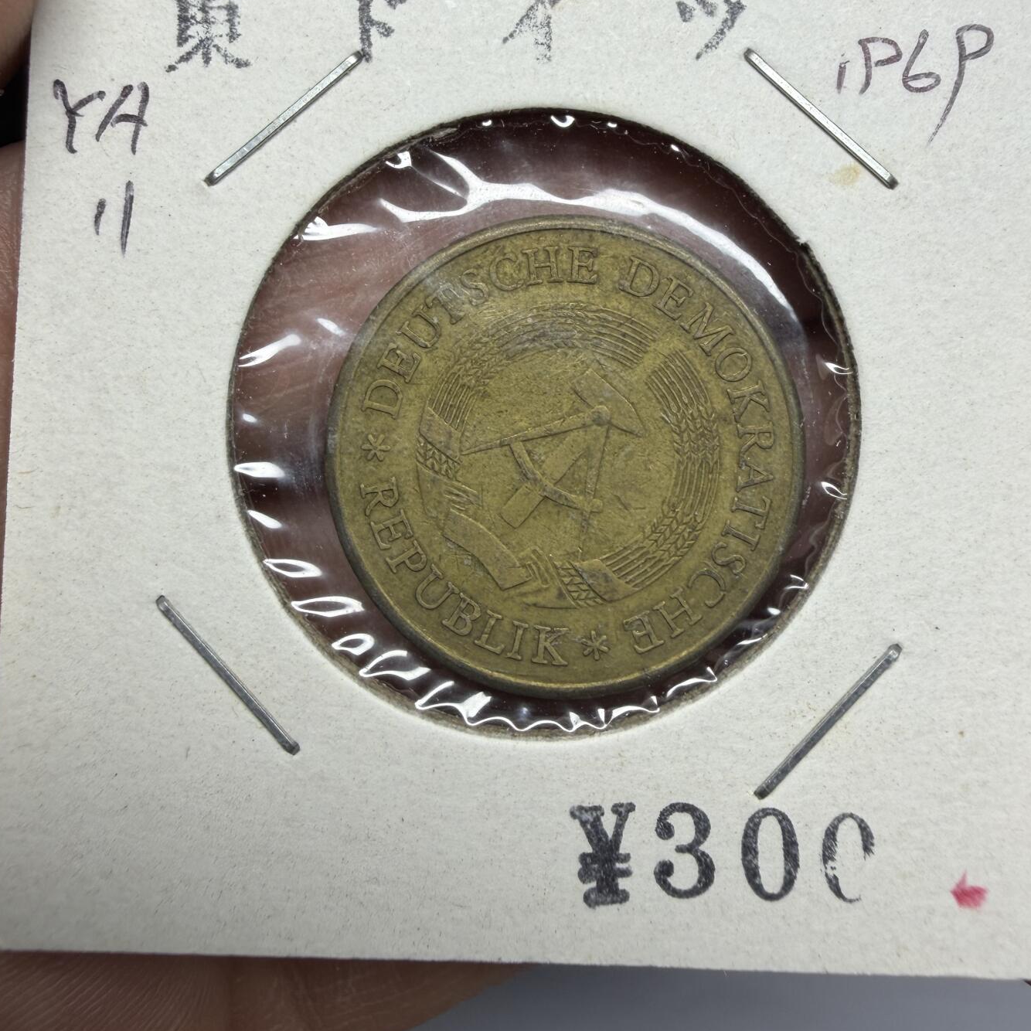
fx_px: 1045
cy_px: 448
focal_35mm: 31
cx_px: 516
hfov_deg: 52.5
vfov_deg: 52.4
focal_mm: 2.22
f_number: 2.2
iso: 40
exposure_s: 1/178
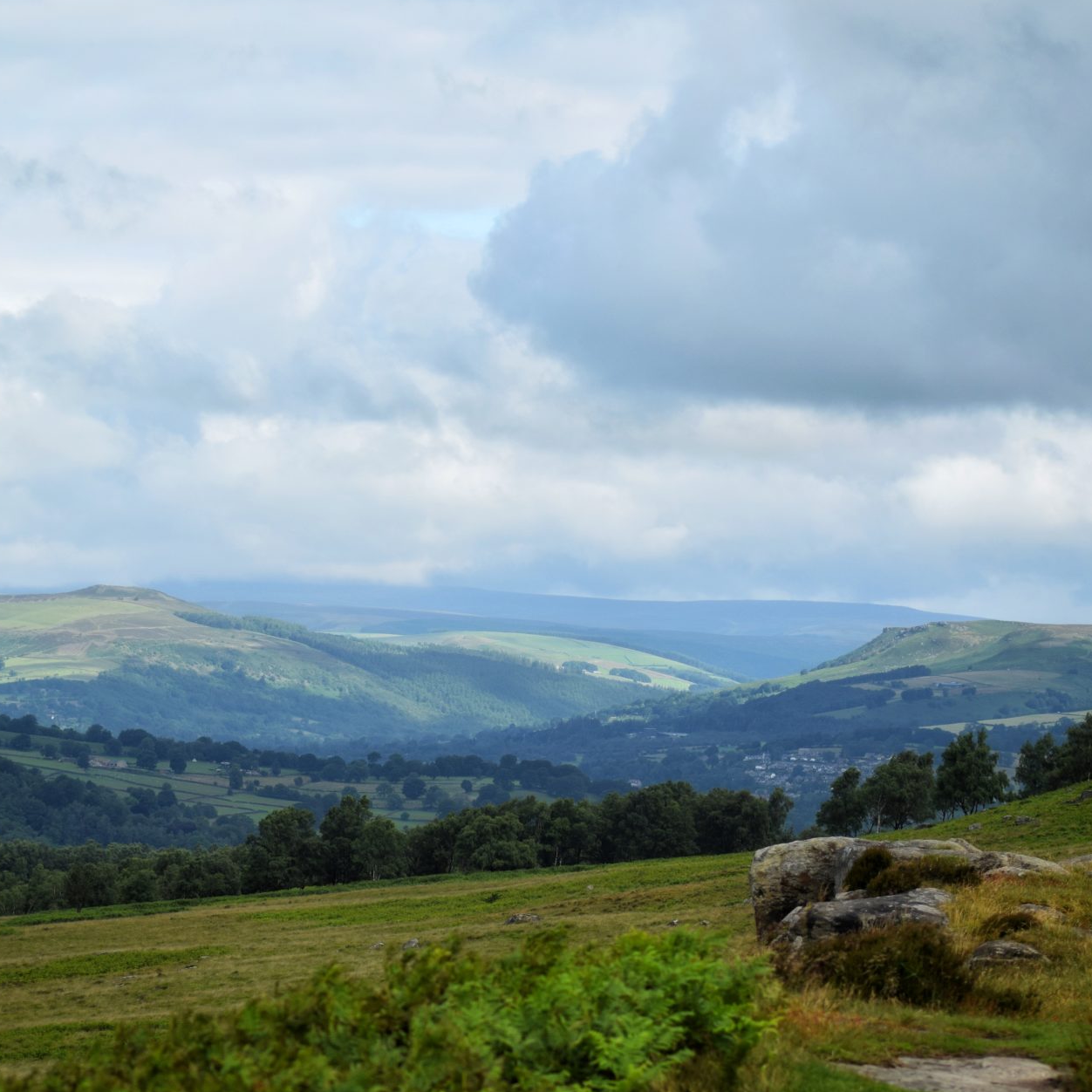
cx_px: 490
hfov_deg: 12.0
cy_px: 573
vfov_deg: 12.0
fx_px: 5211
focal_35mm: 146
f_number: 6.3
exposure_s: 1/640
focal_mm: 70
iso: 200
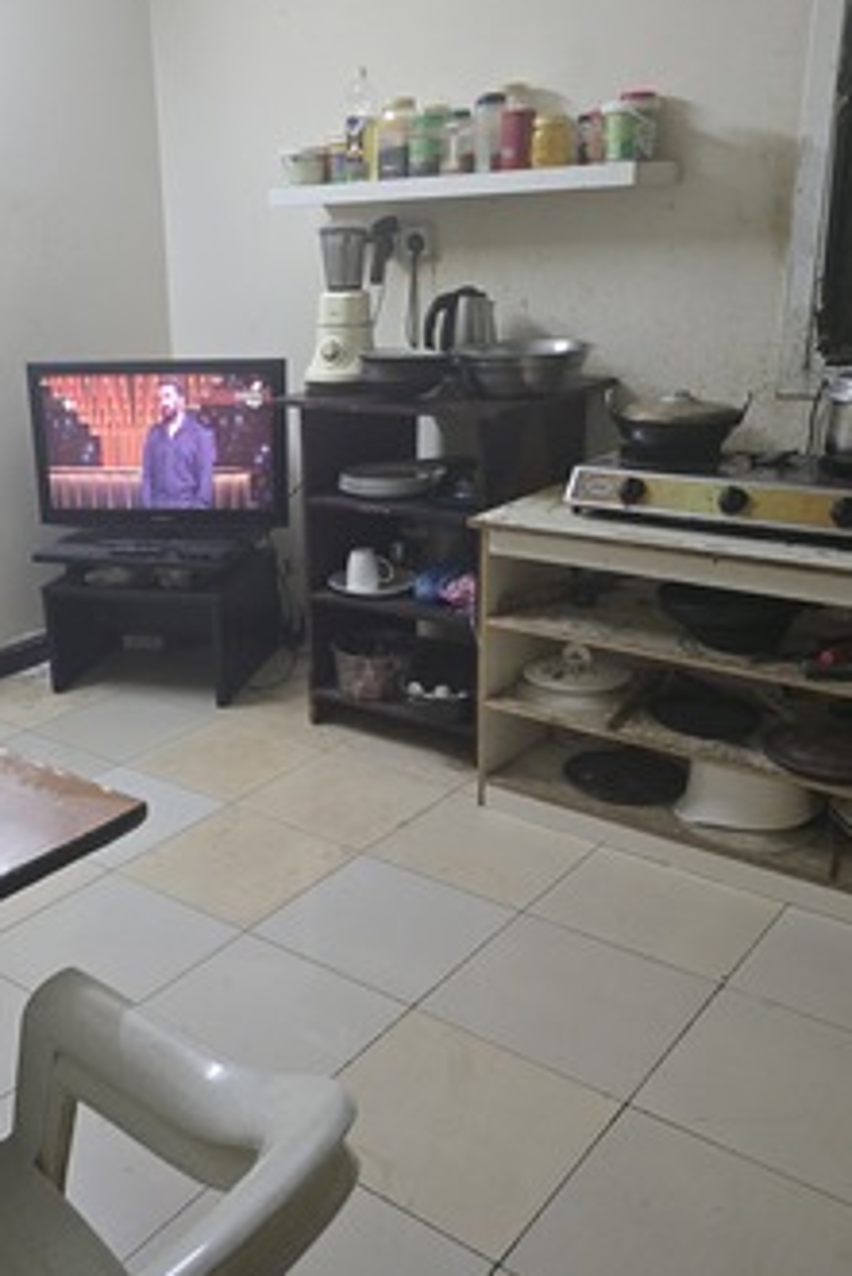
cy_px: 634
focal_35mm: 33
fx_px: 1170
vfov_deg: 57.2
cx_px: 229
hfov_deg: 39.1
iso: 1000
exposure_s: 1/100
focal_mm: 6.3
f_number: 1.7
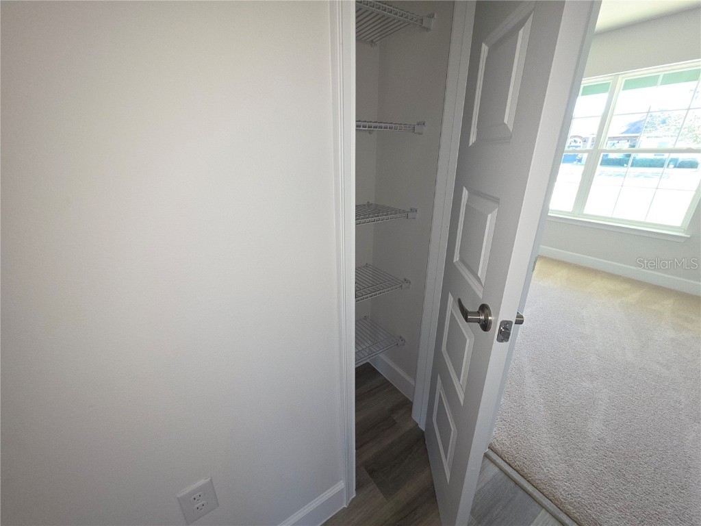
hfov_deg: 106.2
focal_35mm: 13
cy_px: 263
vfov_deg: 89.9
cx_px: 350
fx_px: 263
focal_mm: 2.2
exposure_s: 1/60
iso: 100
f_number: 1.9
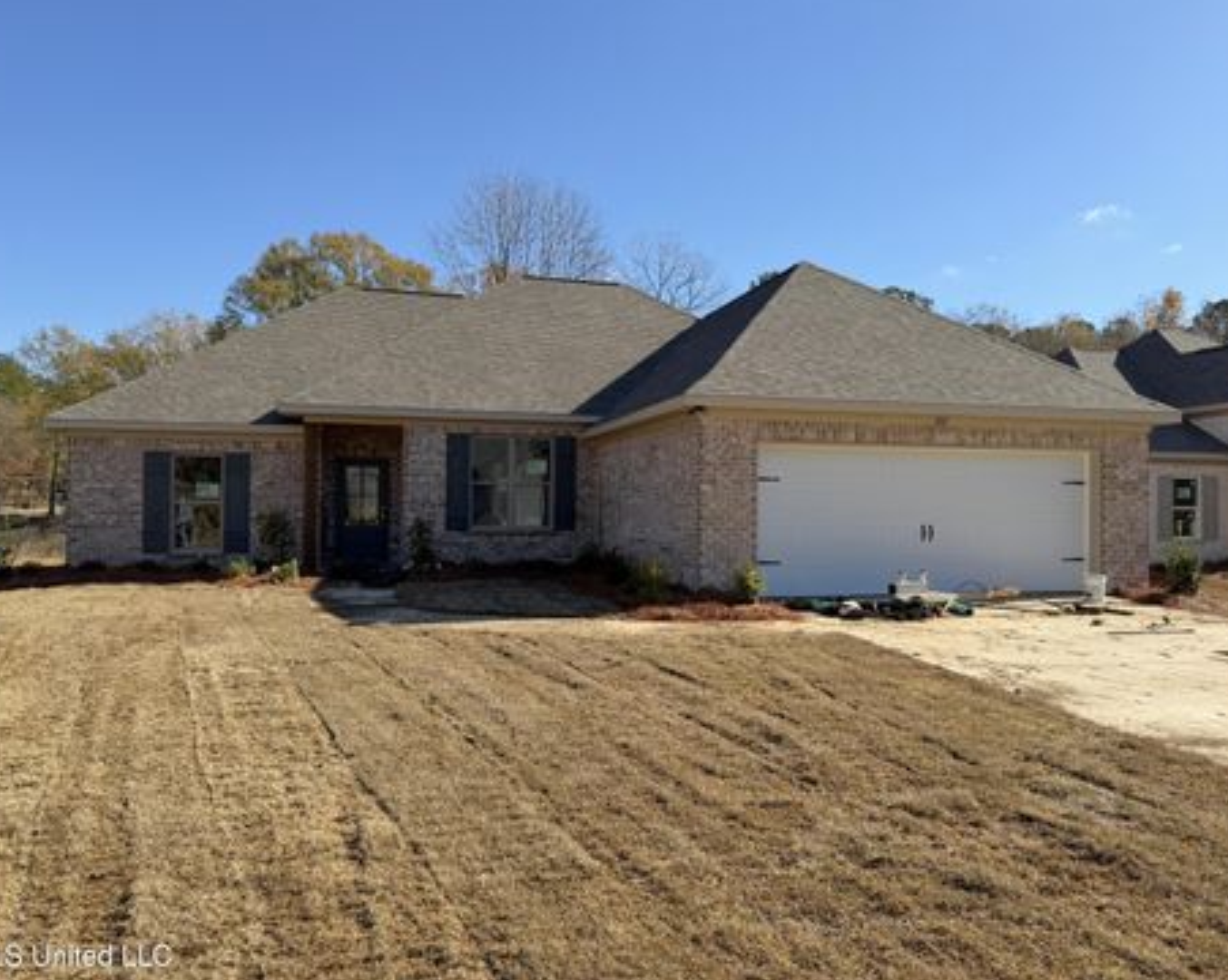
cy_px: 491
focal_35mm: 26
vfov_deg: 54.9
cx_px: 643
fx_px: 944
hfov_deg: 66.0
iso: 80
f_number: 1.78
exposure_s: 1/3584
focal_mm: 6.76
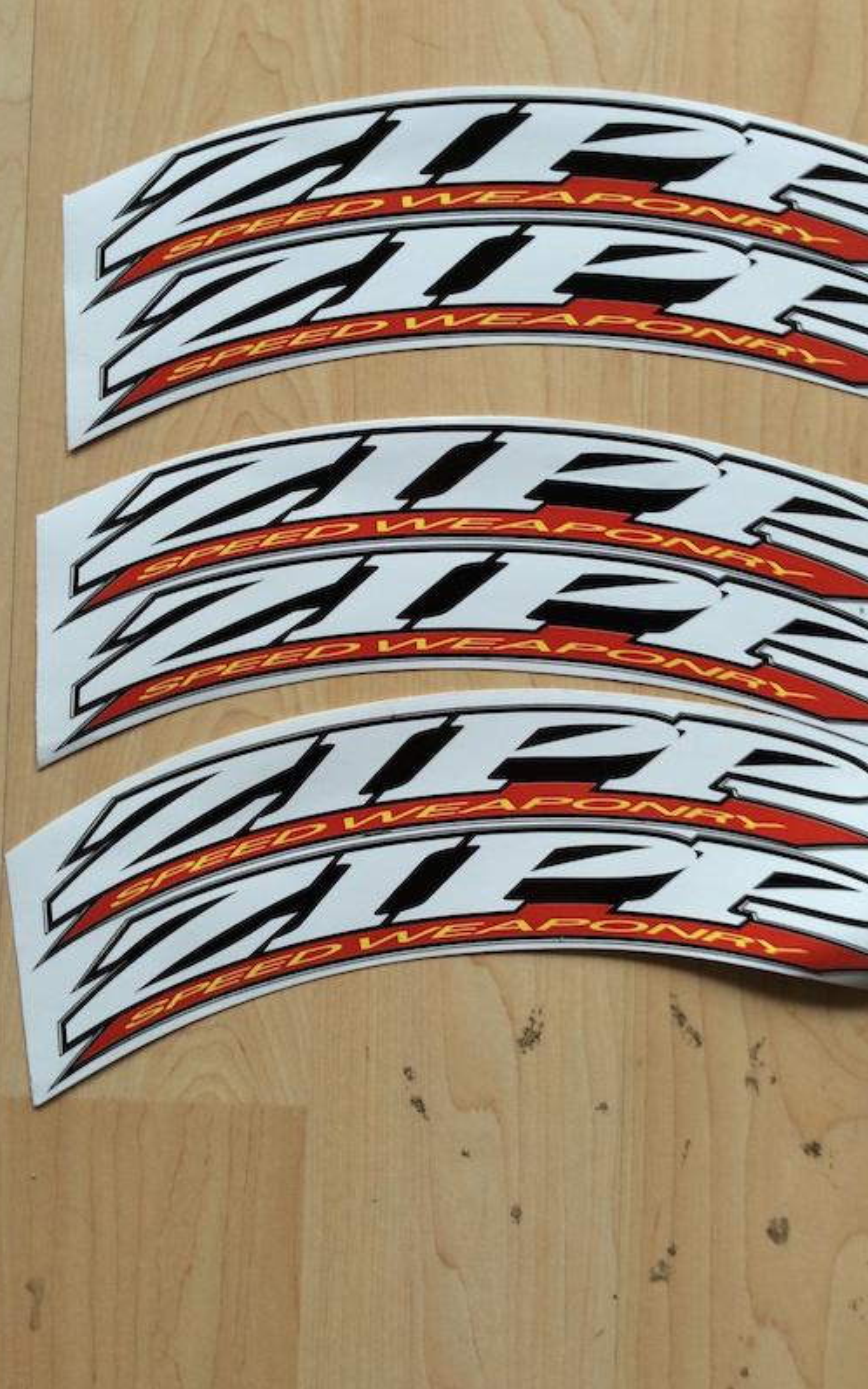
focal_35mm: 34
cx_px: 444
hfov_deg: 37.3
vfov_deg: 56.7
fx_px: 1287
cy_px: 695
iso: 40
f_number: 2.4
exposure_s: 1/24
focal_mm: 3.3
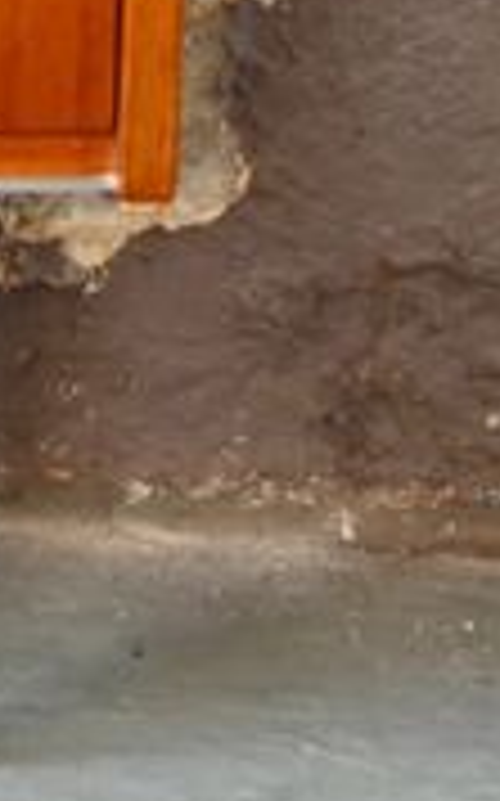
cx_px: -1599
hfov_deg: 4.4
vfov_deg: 7.5
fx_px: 6005
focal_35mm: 275
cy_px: -364
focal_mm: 48
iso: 800
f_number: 4.5
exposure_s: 1/80
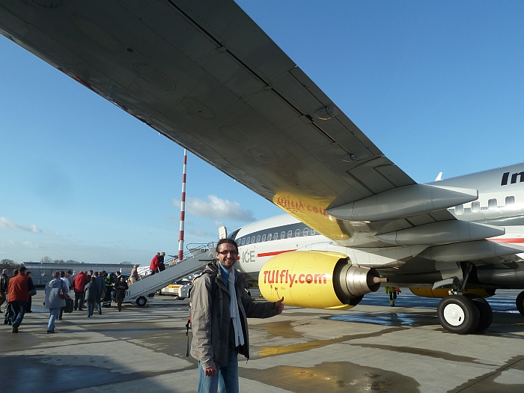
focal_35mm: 25
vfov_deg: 54.9
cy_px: 196
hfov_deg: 69.4
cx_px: 262
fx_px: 378
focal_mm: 4.1
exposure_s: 1/400
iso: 80
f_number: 4.5
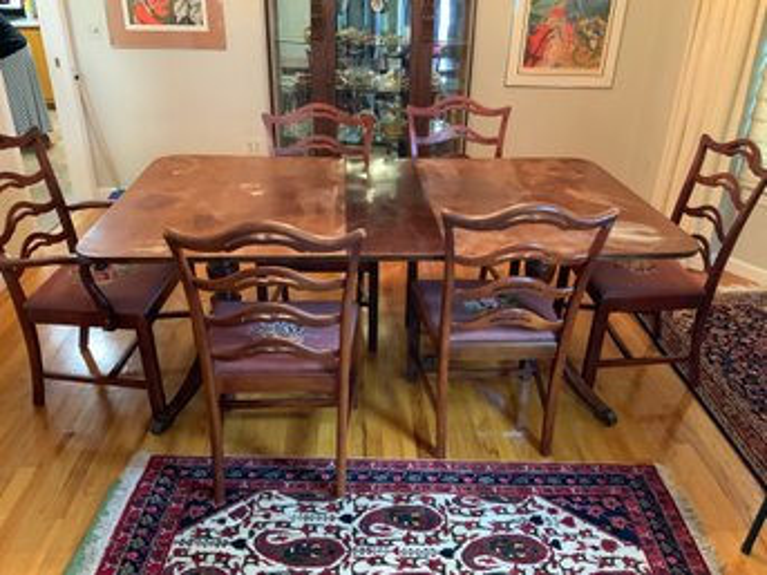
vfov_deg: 48.2
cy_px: 288
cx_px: 384
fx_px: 642
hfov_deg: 61.7
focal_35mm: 29
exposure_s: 1/30
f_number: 1.8
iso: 320
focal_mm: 3
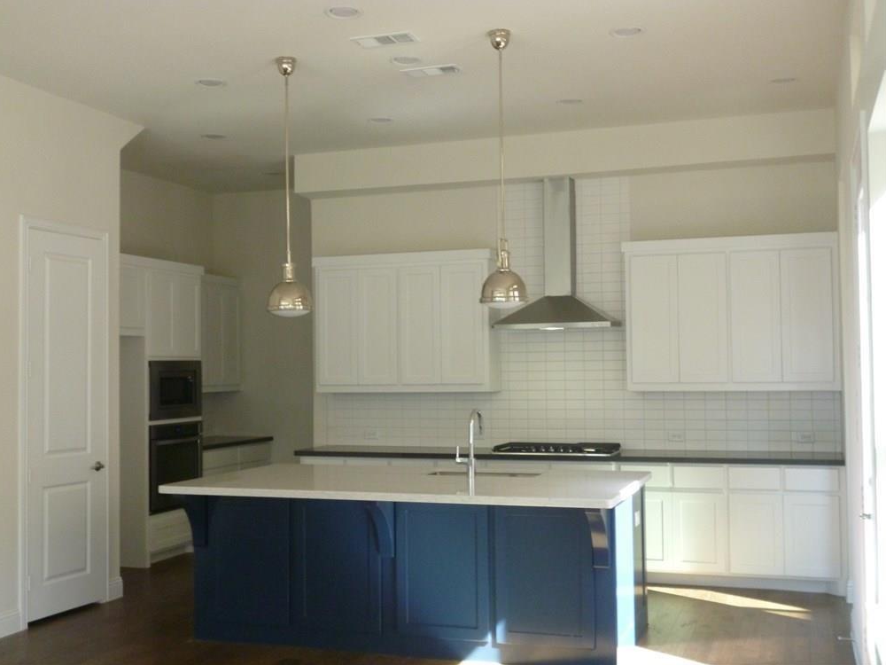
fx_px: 1075
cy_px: 325
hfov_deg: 44.8
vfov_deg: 34.3
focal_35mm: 42
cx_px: 435
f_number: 3.7
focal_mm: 7.3
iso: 320
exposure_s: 1/60
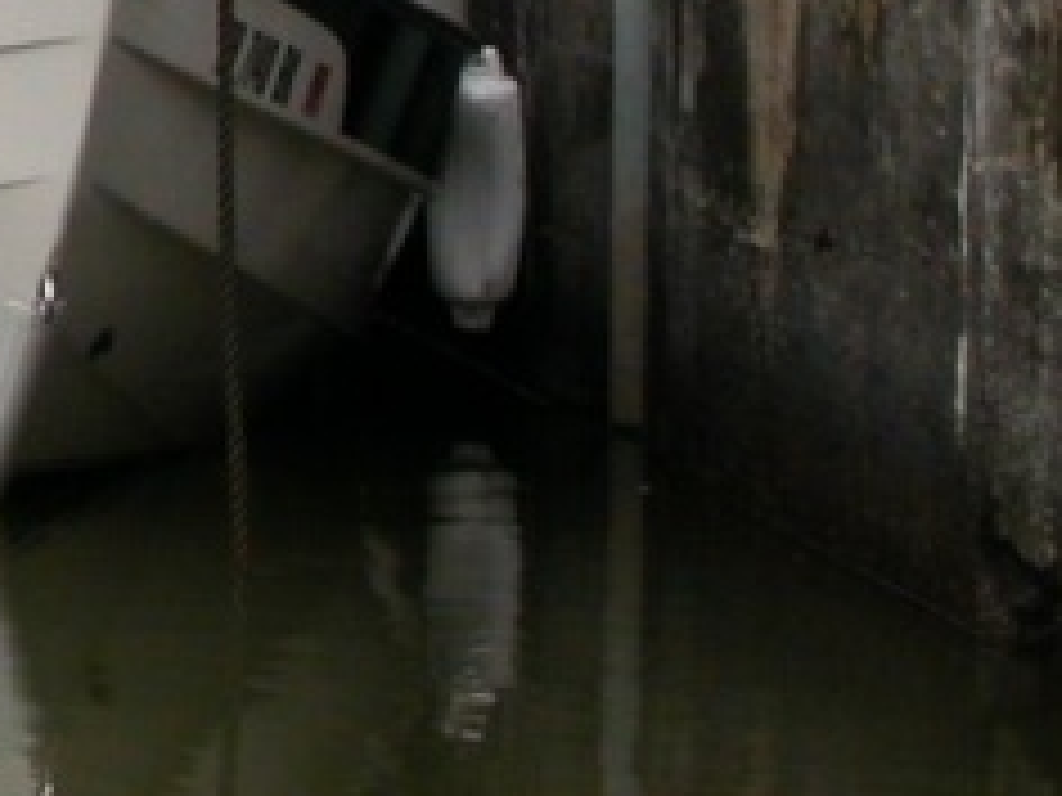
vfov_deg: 3.9
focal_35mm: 377
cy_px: -225
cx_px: -720
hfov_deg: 5.2
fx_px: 11566
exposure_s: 1/105
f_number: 4.8
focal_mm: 16.8
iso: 100
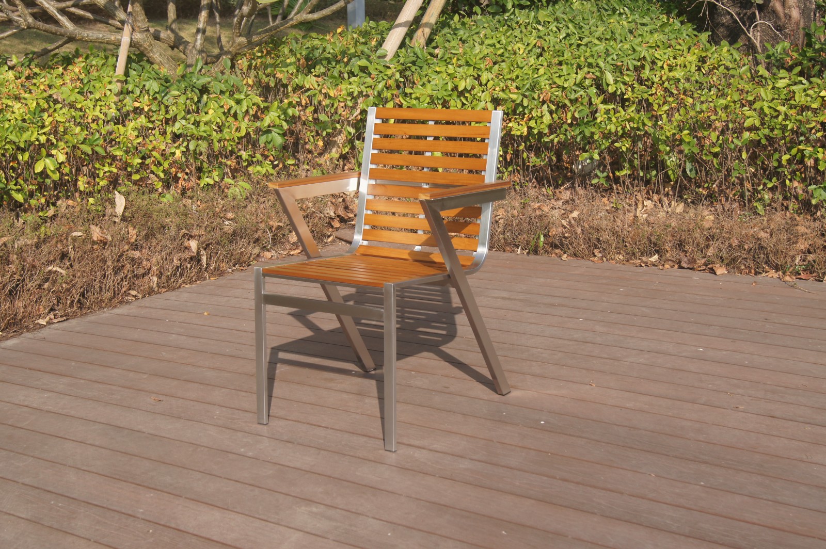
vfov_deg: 25.7
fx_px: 1204
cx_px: 413
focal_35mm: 52
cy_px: 274
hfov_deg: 37.9
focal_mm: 35
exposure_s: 1/200
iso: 100
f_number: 8
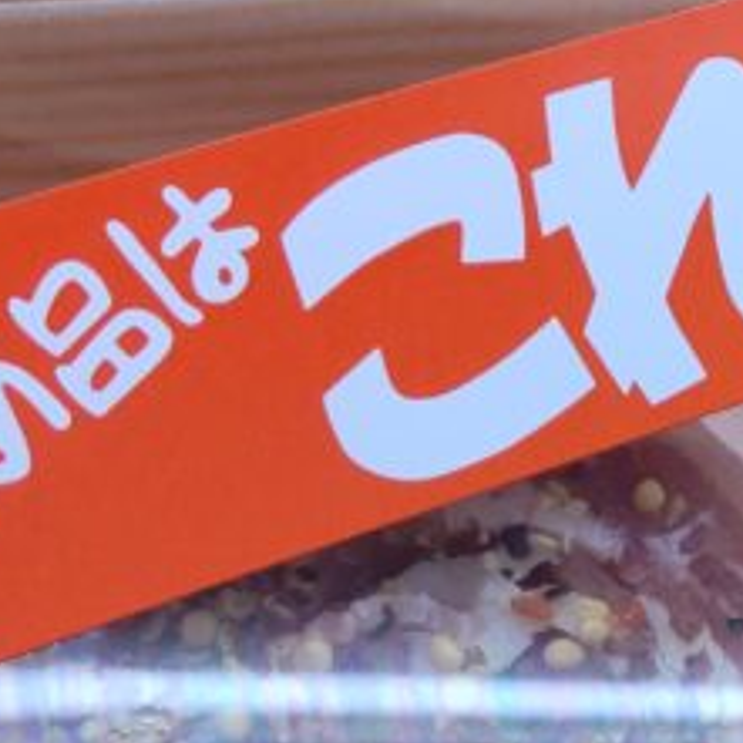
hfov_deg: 16.8
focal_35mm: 92
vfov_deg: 18.7
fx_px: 2234
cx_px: 1183
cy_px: 592
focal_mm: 3.43
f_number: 2
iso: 81
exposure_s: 1/120
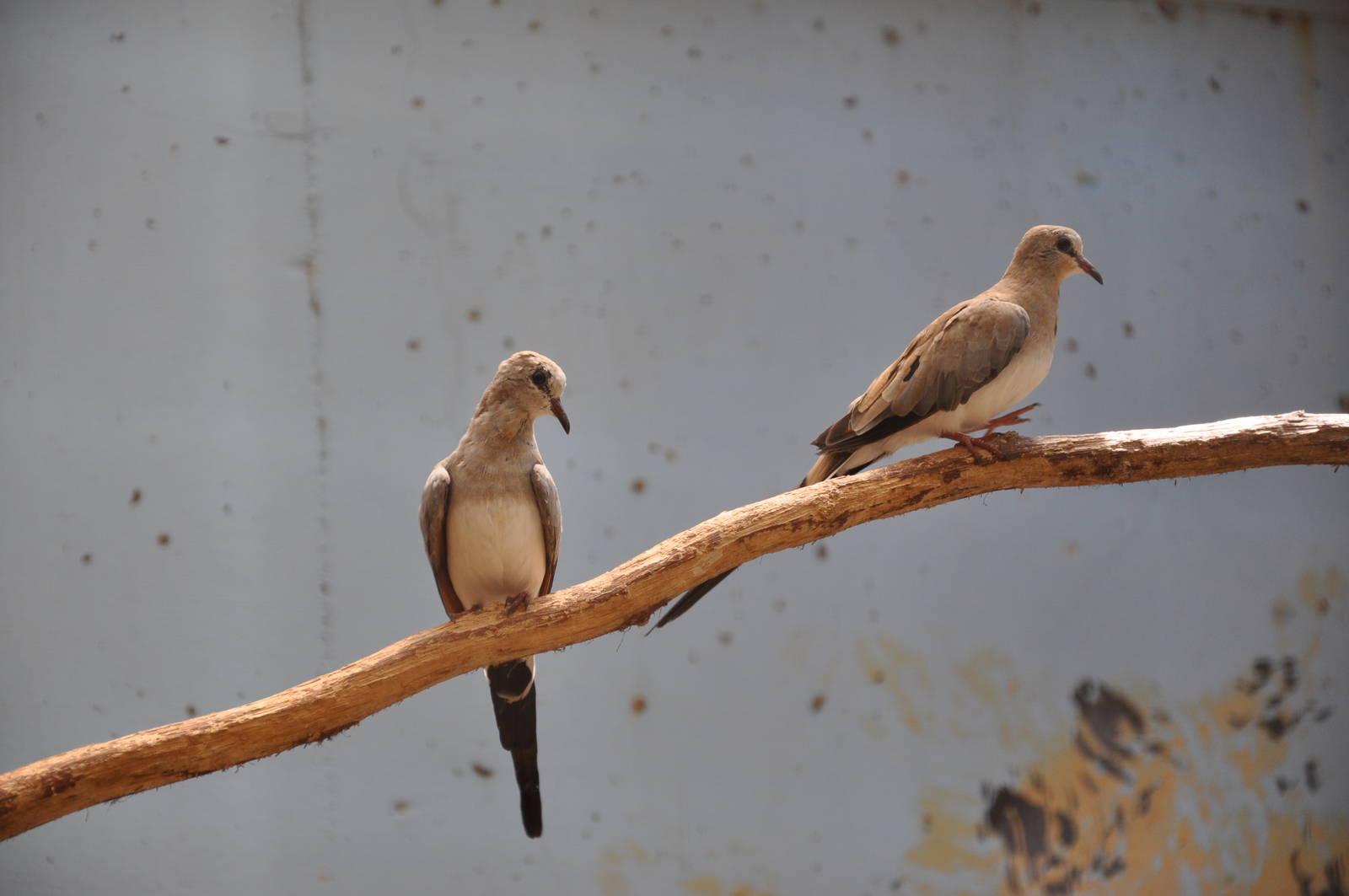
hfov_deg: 13.1
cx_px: 674
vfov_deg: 8.7
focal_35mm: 158
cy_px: 448
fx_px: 5895
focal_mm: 105
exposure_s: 1/500
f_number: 5.6
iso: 400
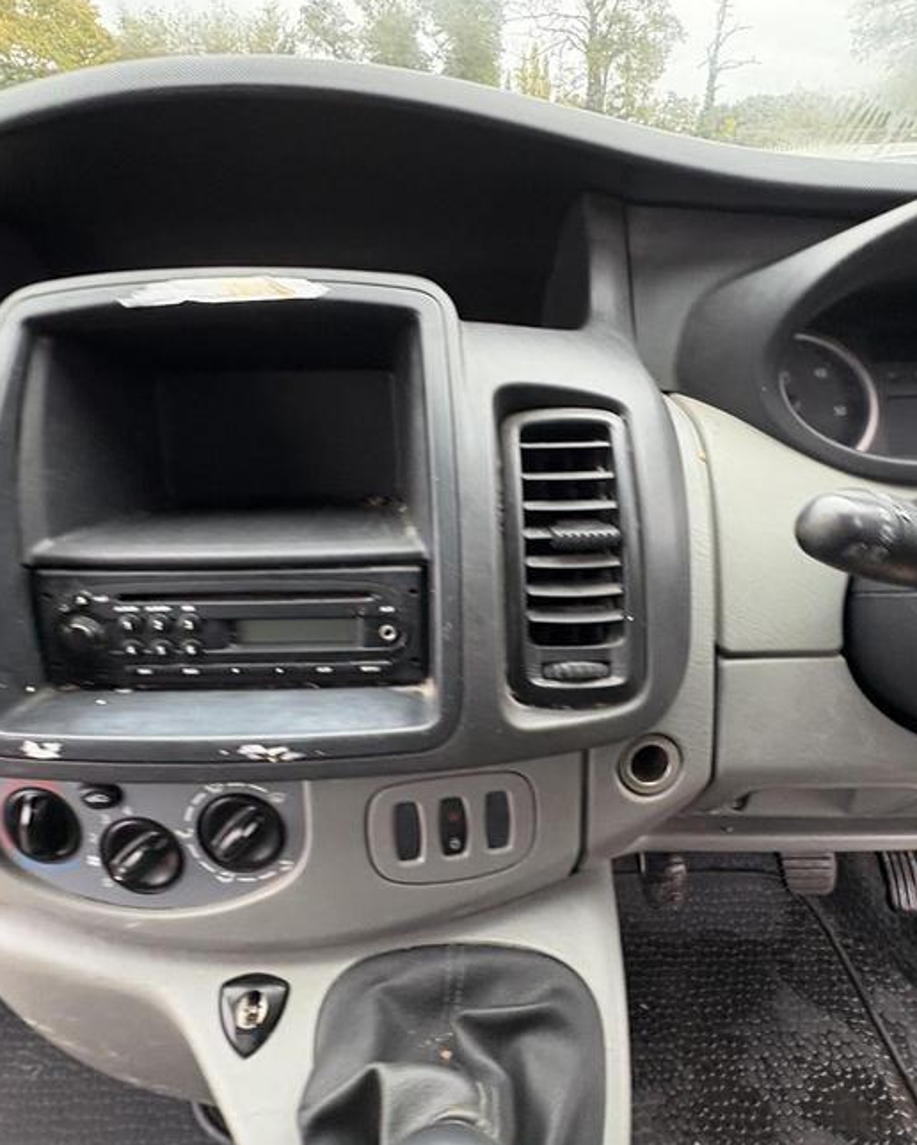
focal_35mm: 19
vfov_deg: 83.2
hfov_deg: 70.9
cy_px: 564
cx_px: 450
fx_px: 644
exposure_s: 1/60
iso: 320
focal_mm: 2.22
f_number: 2.2
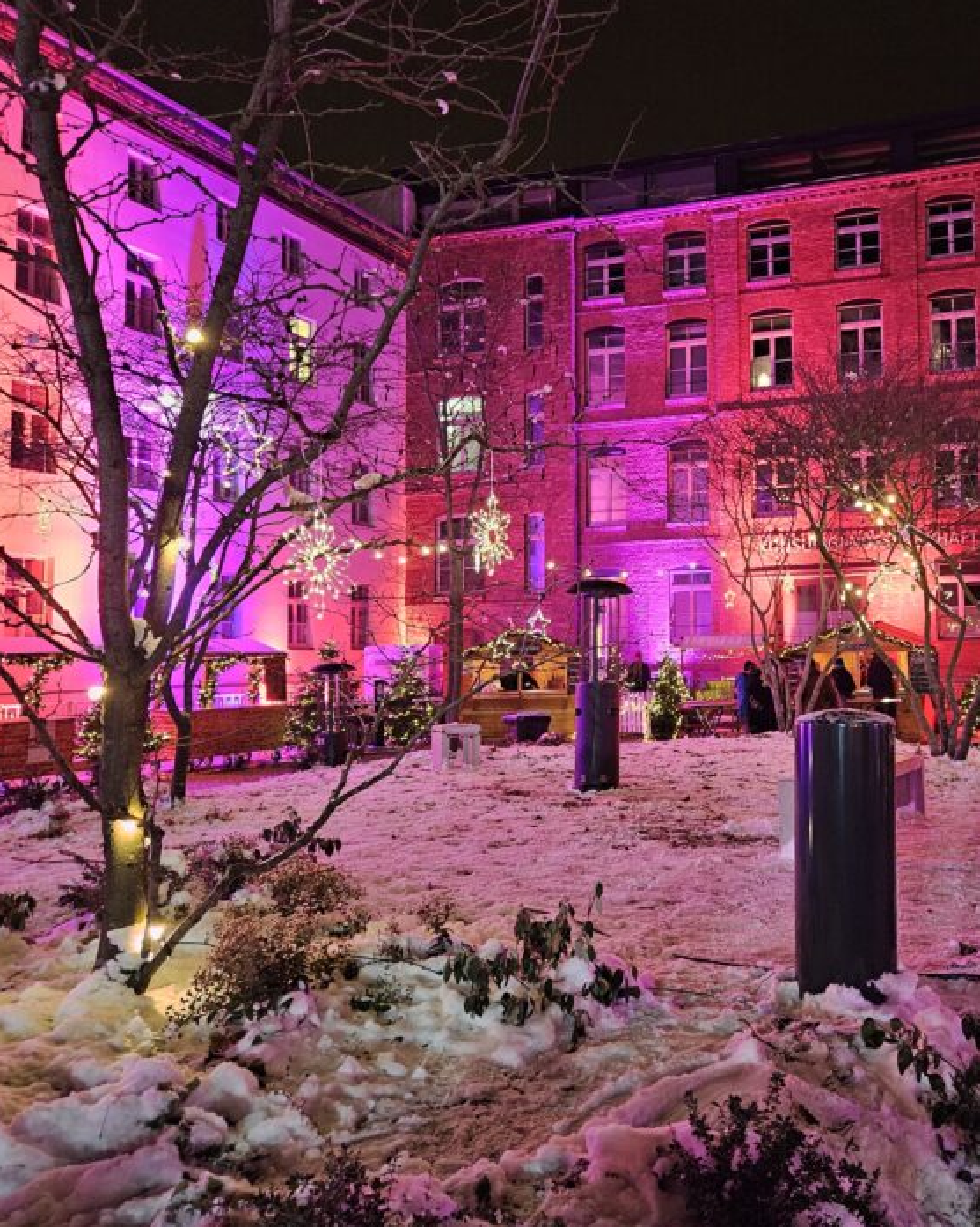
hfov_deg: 43.0
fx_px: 1197
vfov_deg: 54.2
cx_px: 742
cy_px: 563
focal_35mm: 33
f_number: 1.8
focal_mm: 5.4
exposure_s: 1/100
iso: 1000
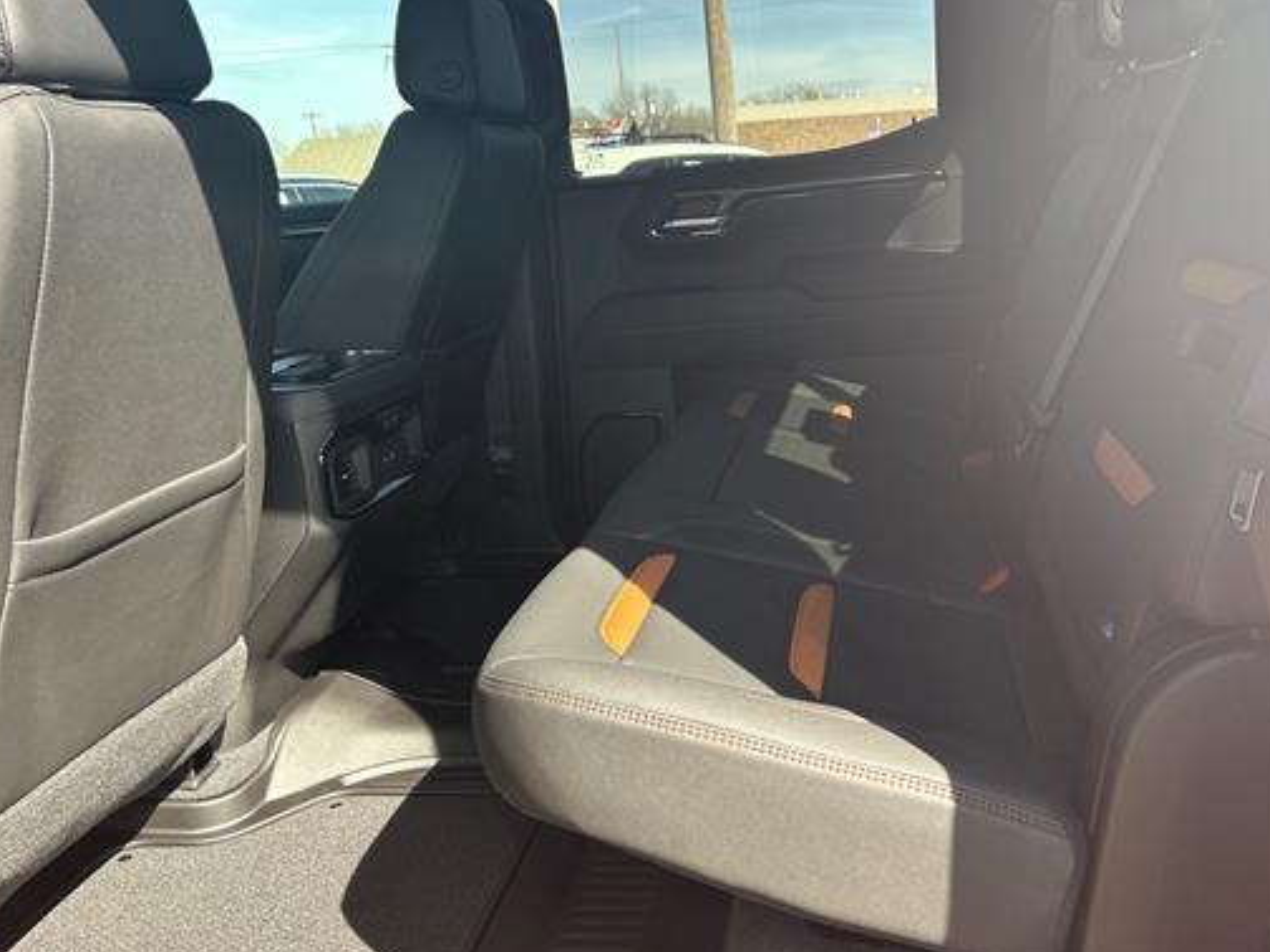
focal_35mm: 33
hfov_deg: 55.2
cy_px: 441
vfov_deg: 42.9
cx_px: 703
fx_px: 1211
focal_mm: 5.7
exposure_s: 1/632
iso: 50
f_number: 1.5
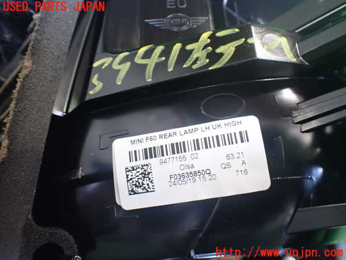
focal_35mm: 30
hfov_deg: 60.0
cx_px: 173
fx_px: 300
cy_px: 130
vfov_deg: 46.8
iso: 800
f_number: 2.3
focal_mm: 5.4
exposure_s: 1/80
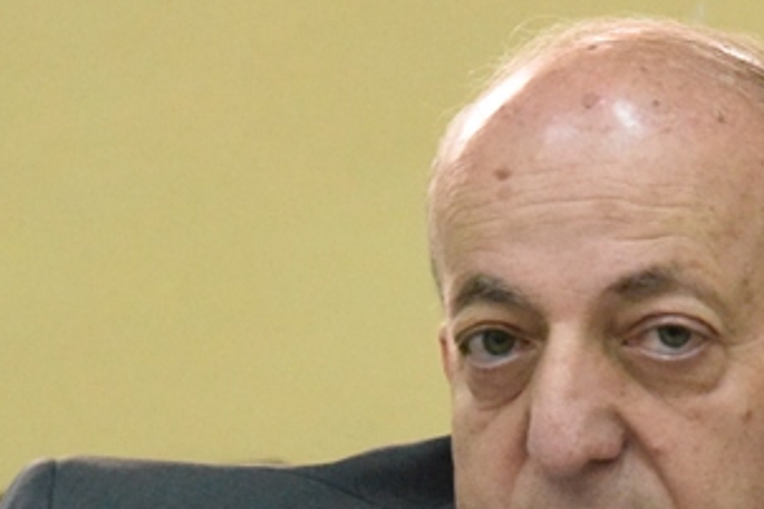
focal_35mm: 277
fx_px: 5878
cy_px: 661
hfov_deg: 7.4
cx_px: 373
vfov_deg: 4.9
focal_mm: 82
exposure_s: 1/320
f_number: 9
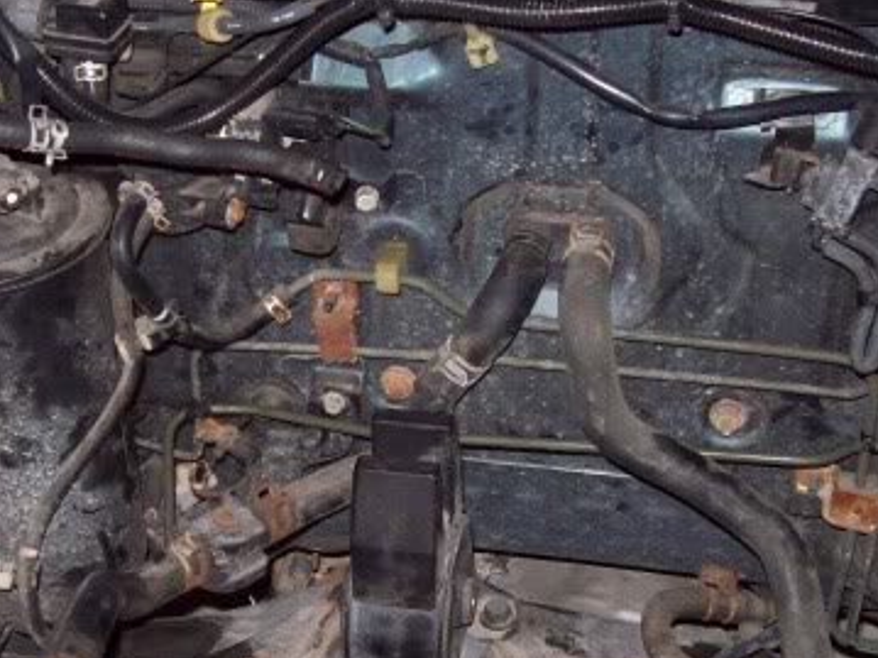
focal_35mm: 64
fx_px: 1623
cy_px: 454
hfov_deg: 30.1
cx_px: 309
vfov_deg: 22.8
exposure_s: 1/64
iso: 200
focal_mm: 6
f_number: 2.7
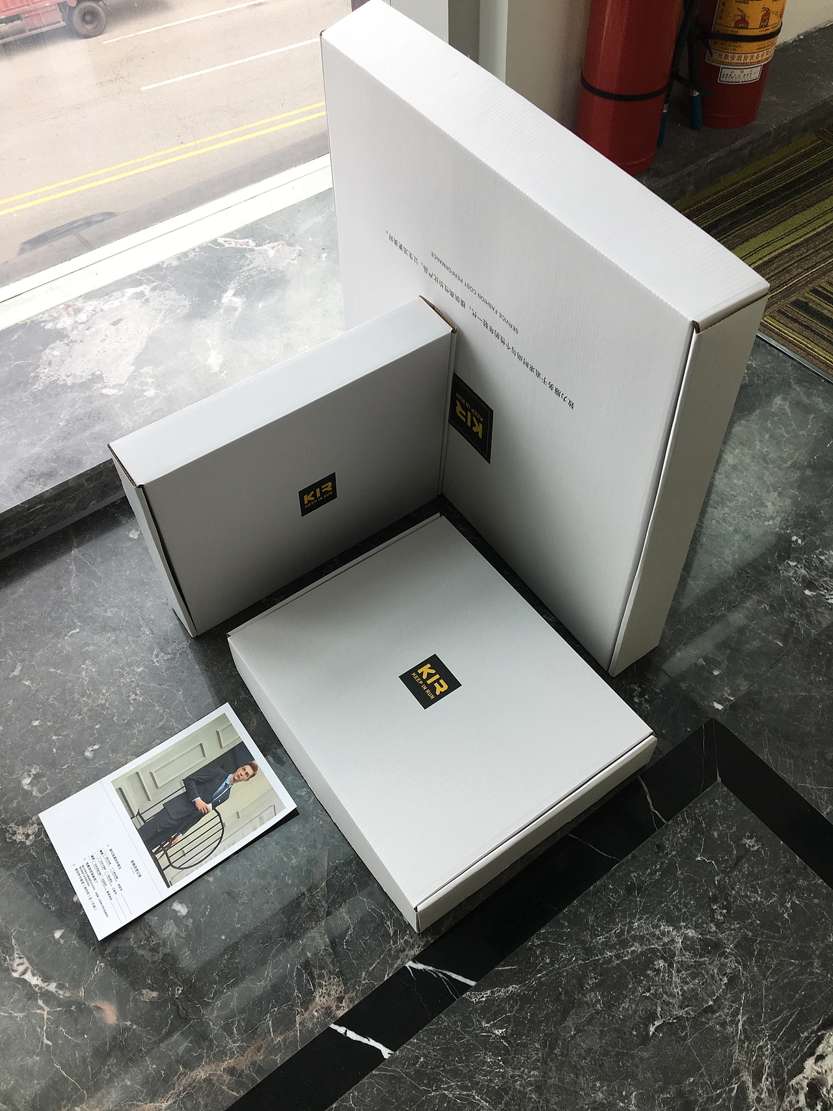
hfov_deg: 48.2
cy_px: 556
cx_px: 416
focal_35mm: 29
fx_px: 931
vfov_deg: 61.7
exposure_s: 1/100
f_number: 2.2
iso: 25
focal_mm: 4.15
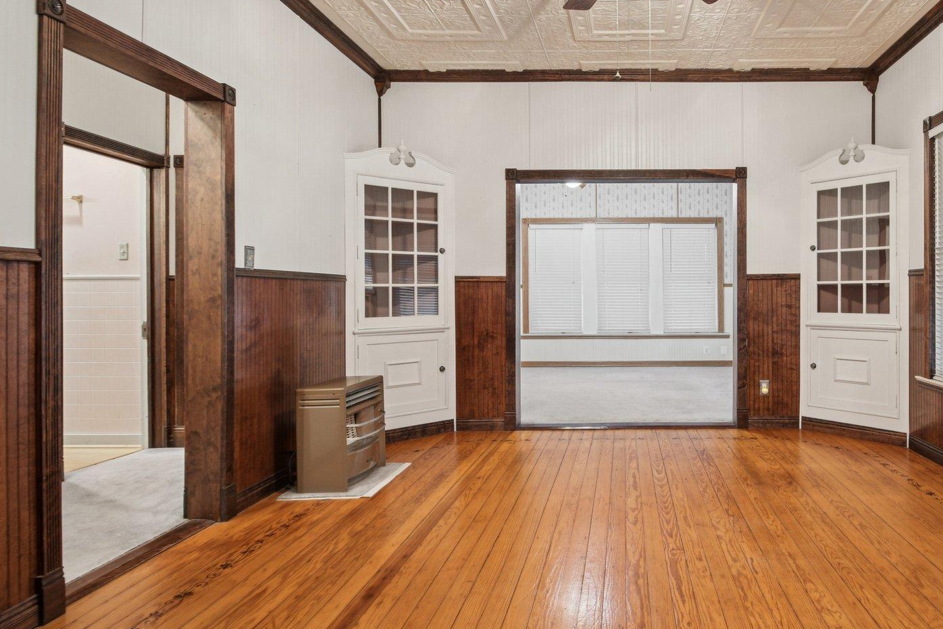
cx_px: 628
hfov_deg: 76.1
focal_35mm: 22
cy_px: 270
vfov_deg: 57.0
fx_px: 576
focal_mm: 10
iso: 400
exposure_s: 1/2.5
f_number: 8
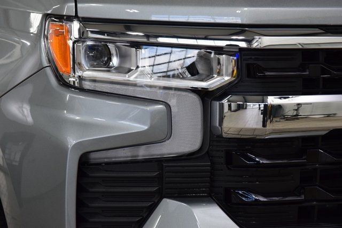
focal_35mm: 105
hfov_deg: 19.5
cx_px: 171
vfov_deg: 13.0
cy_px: 114
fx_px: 998
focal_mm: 70
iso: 1600
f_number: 5.6
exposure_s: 1/125
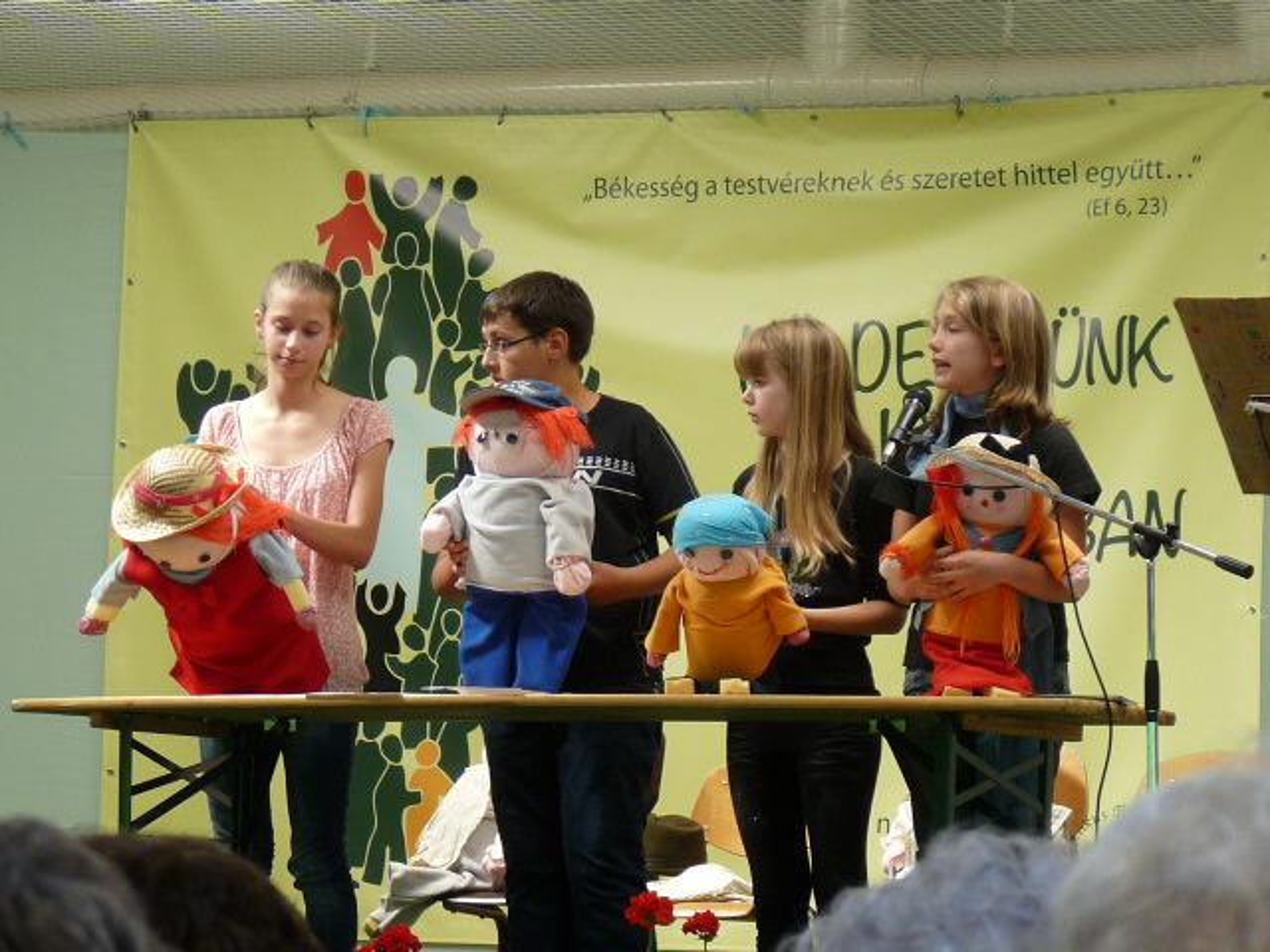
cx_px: 635
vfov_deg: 8.6
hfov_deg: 11.4
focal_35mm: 173
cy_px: 476
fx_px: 6347
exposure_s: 1/40
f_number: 3.6
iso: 125
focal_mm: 17.4
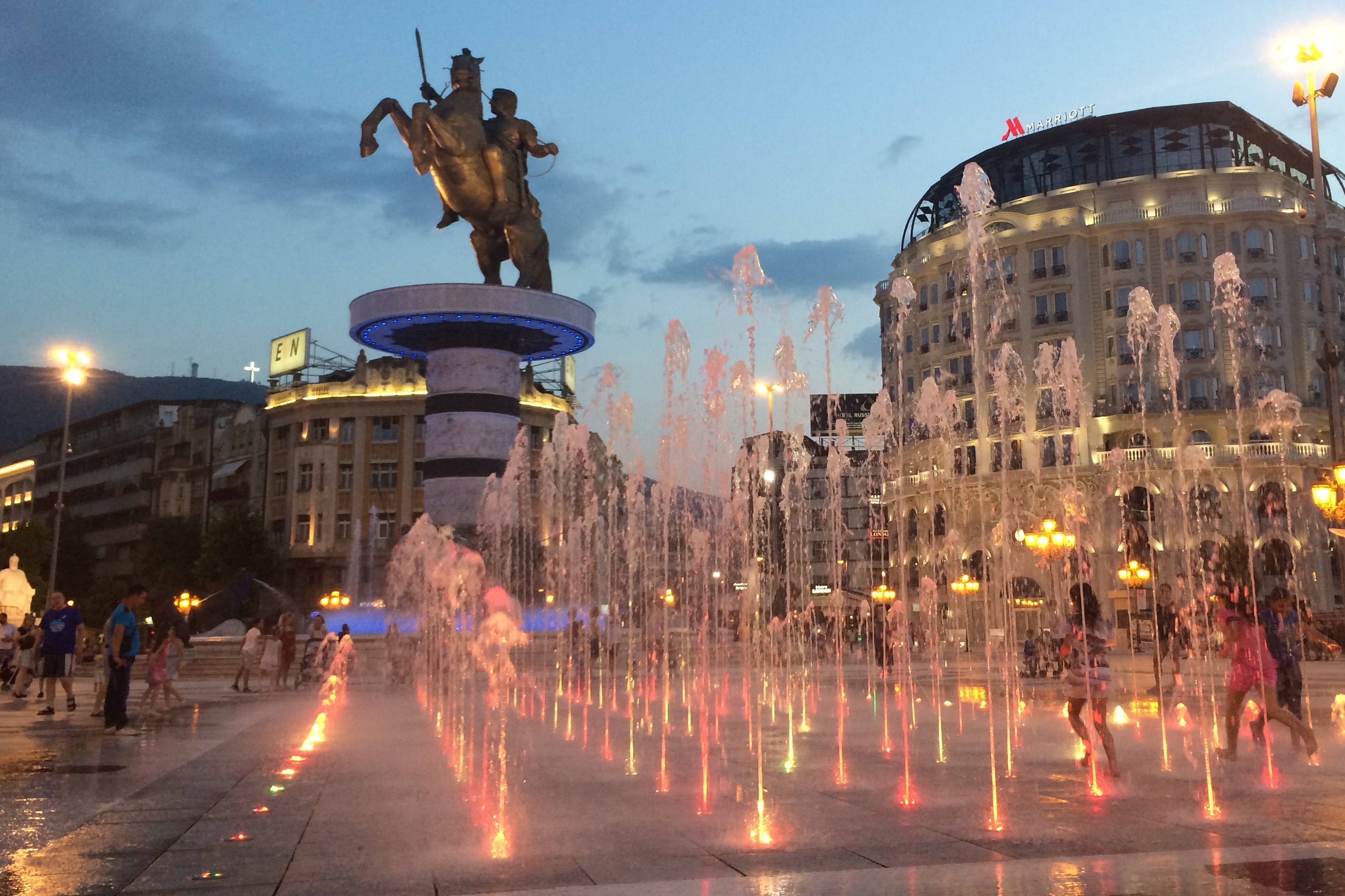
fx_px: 1307
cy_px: 388
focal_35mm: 35
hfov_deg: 54.2
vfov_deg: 37.8
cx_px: 767
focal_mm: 4.15
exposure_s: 1/33
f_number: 2.2
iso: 50
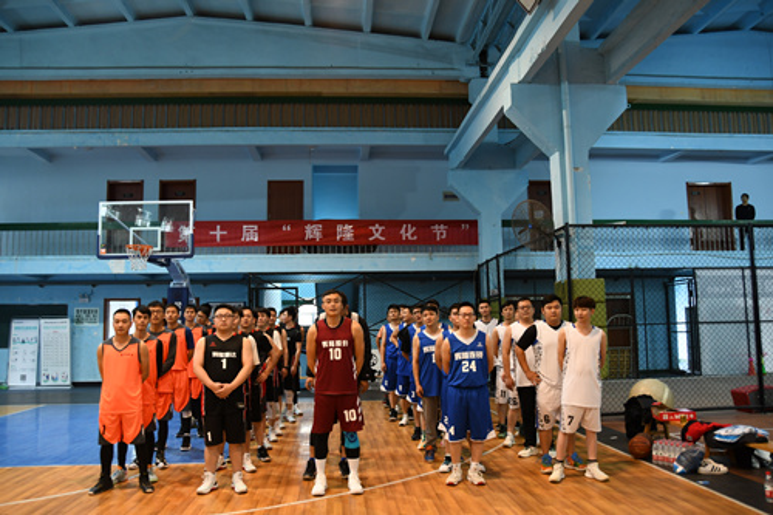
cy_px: 258
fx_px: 580
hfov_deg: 67.4
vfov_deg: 47.9
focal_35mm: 27
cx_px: 386
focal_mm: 18
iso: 560
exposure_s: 1/30
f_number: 3.5
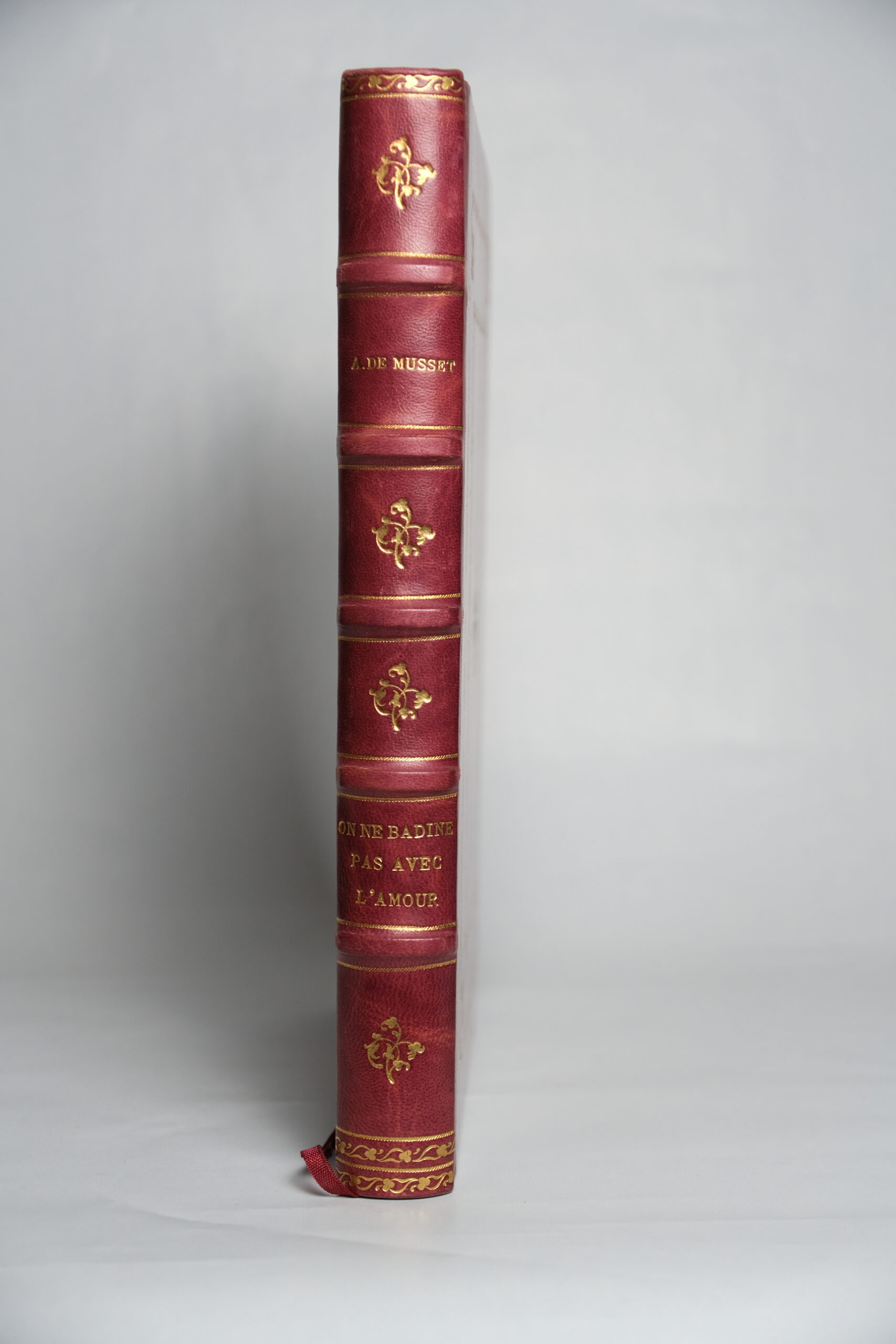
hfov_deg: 26.0
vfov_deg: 38.2
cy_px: 672
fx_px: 1941
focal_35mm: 52
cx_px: 448
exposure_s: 1/100
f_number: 4
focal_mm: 34.5
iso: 400
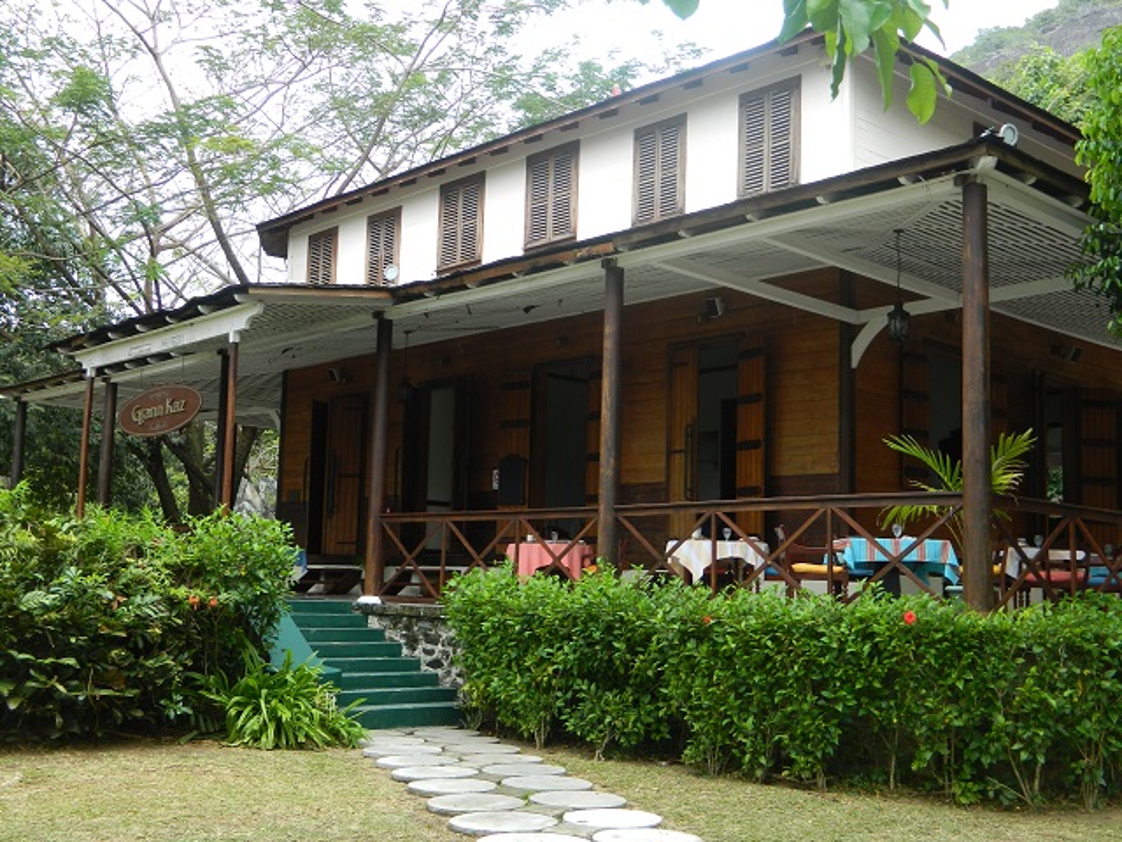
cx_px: 561
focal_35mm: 41
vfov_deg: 35.1
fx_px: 1329
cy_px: 421
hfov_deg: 45.8
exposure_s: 1/125
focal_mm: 7.3
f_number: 3.5
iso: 80
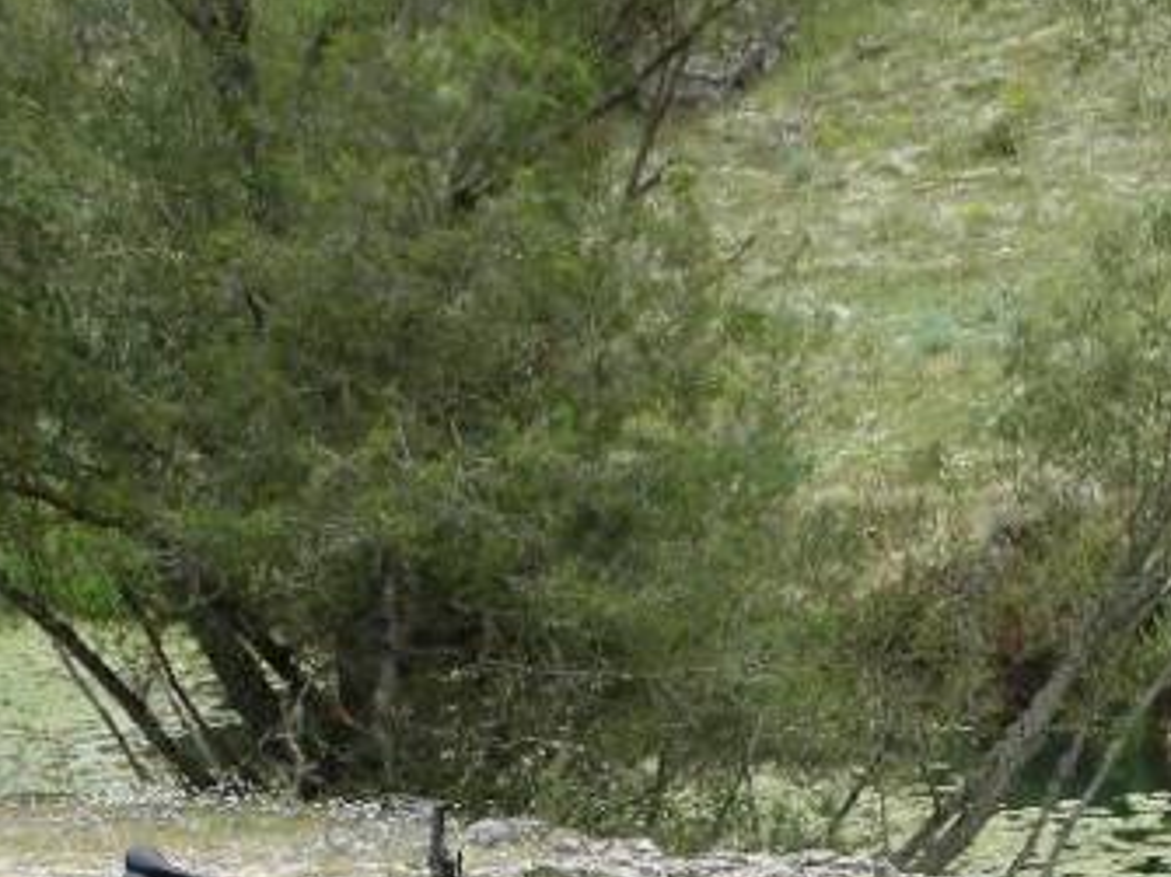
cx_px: 771
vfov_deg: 14.2
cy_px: 977
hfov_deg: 19.2
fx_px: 3449
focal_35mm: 102
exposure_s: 1/127
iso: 50
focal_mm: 5.8
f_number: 3
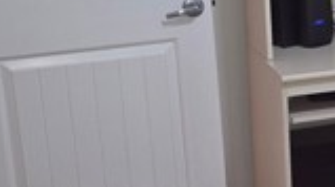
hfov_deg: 19.5
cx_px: 438
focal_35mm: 101
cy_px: 34
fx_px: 896
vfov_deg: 11.9
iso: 100
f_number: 1.7
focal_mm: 6.3
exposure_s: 1/30
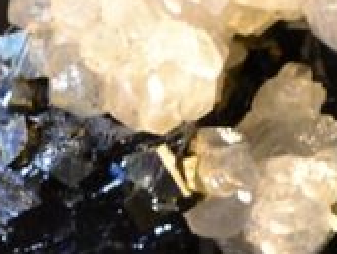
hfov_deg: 2.6
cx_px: 424
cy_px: 147
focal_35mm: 755
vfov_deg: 2.0
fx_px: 7360
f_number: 6.3
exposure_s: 1/4
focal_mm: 85
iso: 100
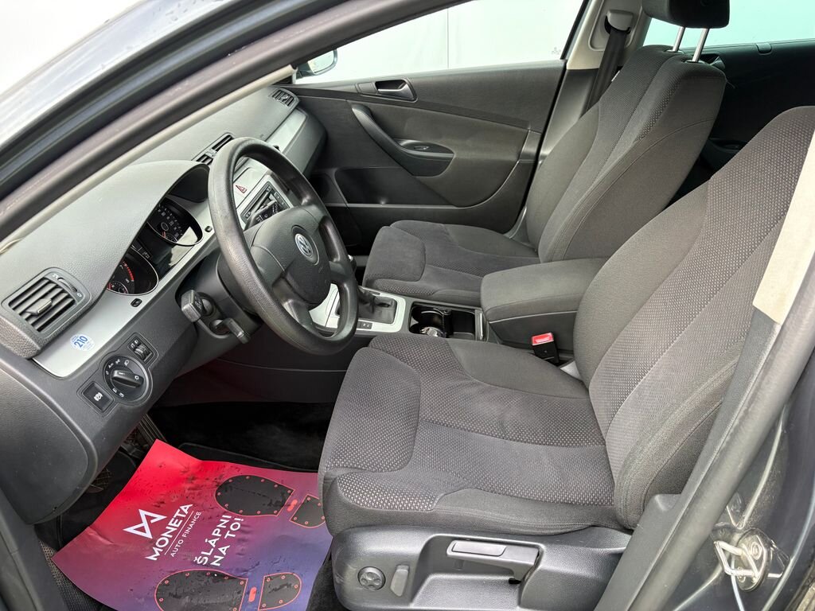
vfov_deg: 53.1
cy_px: 306
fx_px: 612
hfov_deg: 67.3
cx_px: 408
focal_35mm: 26
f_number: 1.6
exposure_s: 1/121
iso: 125
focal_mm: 5.96
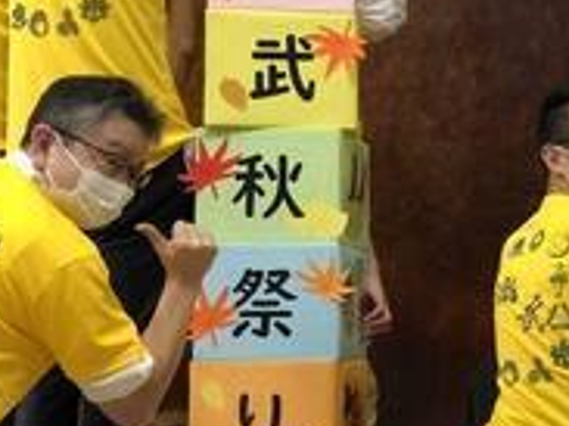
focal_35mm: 92
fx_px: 1511
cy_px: 323
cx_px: 637
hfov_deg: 20.3
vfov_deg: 16.0
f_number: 1.8
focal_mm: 3.99
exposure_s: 1/60
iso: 80
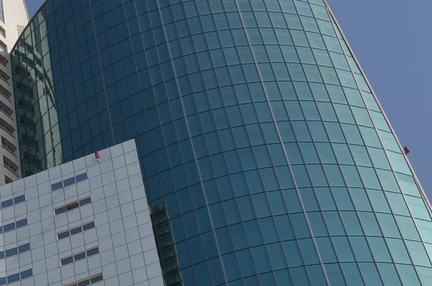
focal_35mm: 125
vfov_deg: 10.9
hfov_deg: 16.2
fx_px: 1497
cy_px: 232
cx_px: 54
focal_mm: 30
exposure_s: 1/320
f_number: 9
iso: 100
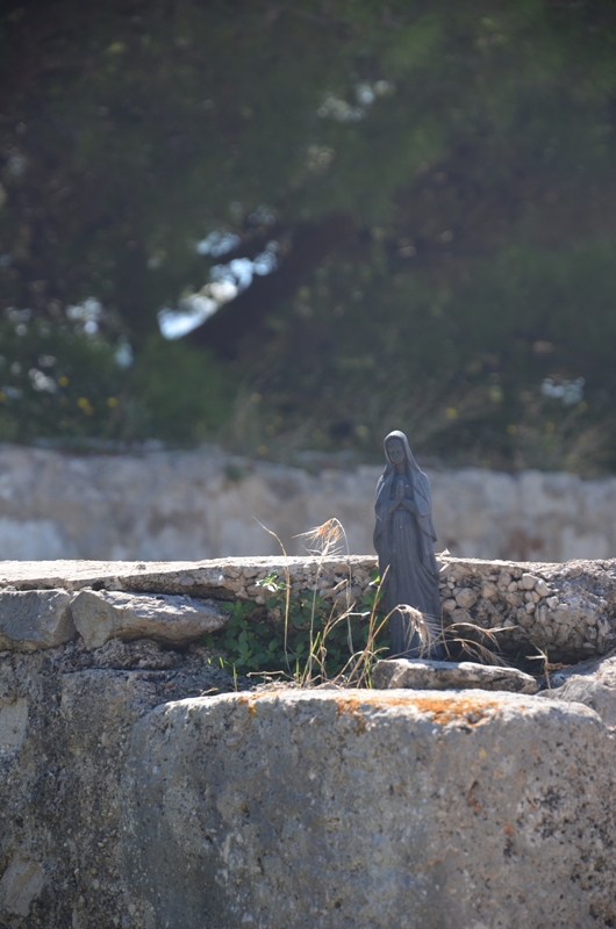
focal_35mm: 158
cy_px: 464
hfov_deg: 8.7
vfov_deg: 13.1
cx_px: 308
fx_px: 4060
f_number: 5.6
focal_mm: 105
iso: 200
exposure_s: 1/125
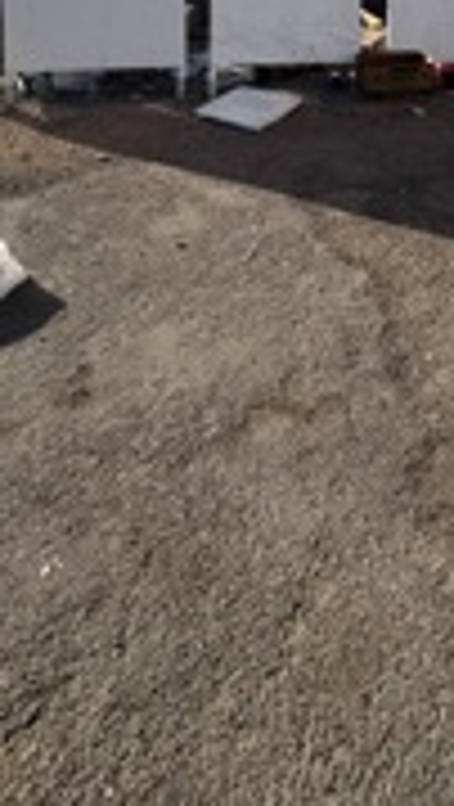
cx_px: 384
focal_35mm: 32
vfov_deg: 50.9
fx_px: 683
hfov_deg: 35.2
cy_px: 25
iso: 50
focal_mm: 2.22
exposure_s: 1/2146
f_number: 2.2
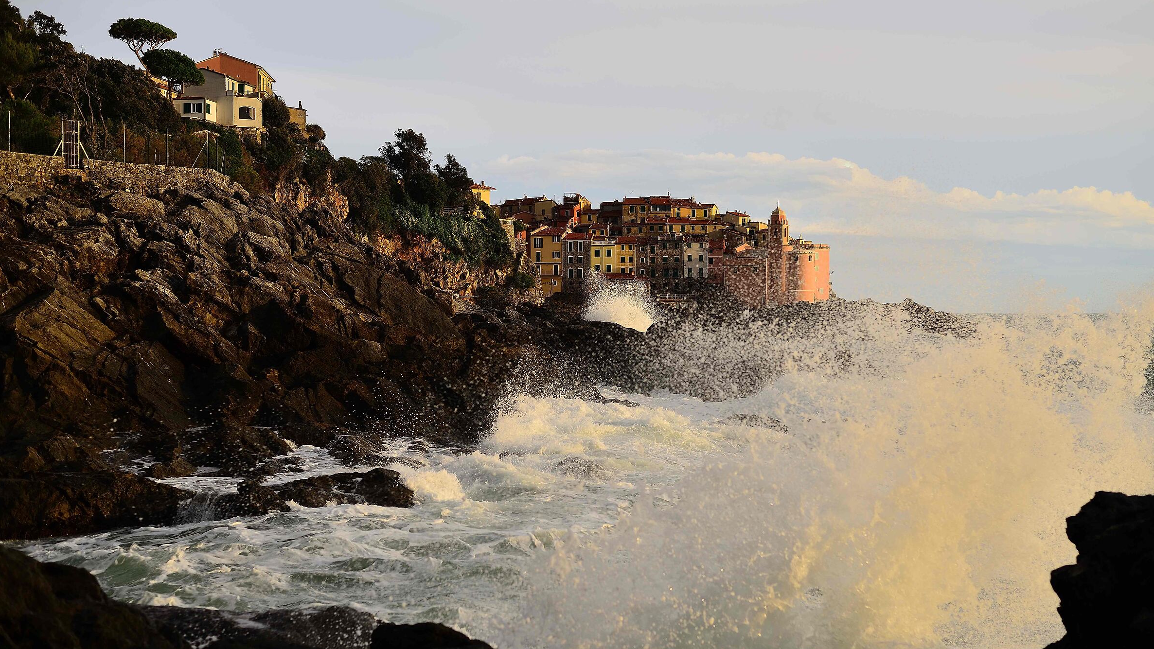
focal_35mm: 53
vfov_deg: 22.6
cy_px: 342
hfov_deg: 39.2
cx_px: 582
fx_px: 1622
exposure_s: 1/350
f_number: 2.8
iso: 100
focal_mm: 50
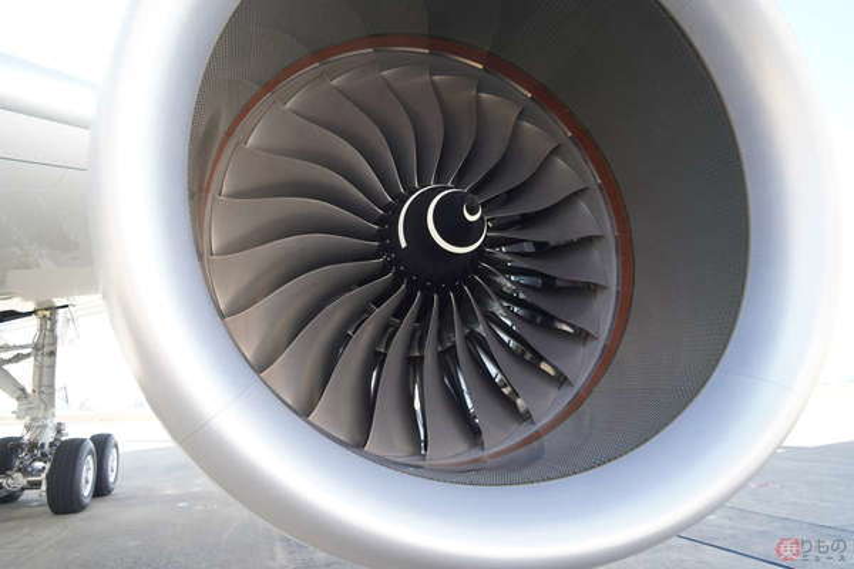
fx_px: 569
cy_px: 284
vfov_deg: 53.1
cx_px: 427
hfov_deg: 73.7
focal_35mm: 24
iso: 1600
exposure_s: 1/1250
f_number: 3.5
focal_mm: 24
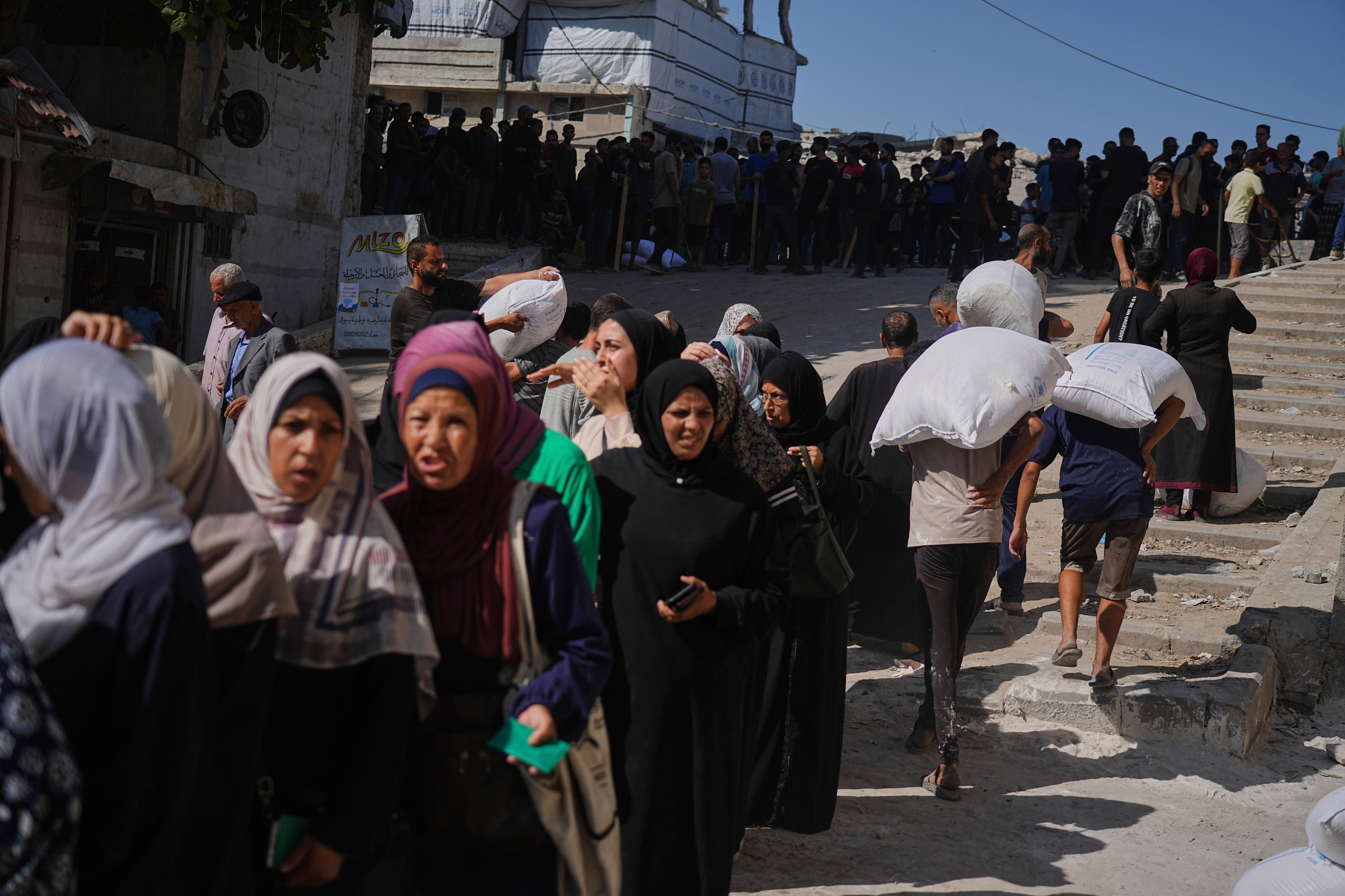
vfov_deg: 26.5
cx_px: 672
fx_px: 1905
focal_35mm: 51
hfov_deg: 38.9
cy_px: 448
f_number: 4
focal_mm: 51
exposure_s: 1/3200
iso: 125
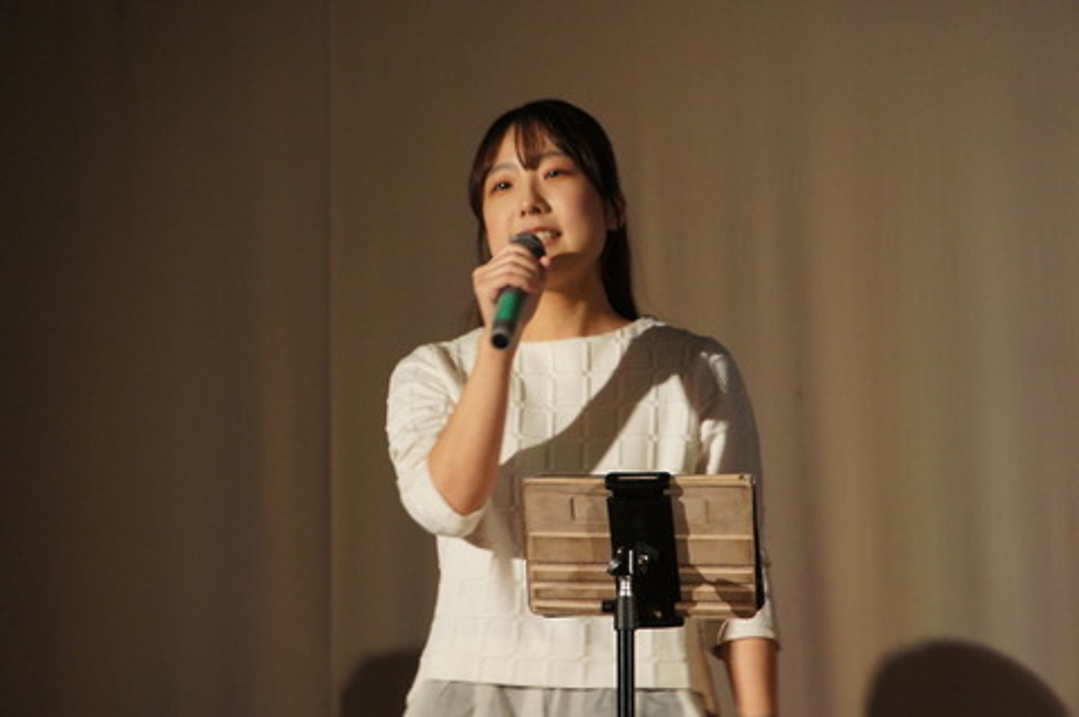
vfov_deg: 6.0
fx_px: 6827
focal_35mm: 228
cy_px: 358
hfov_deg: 9.0
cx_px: 540
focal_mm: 152
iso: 1600
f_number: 6.3
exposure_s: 1/25
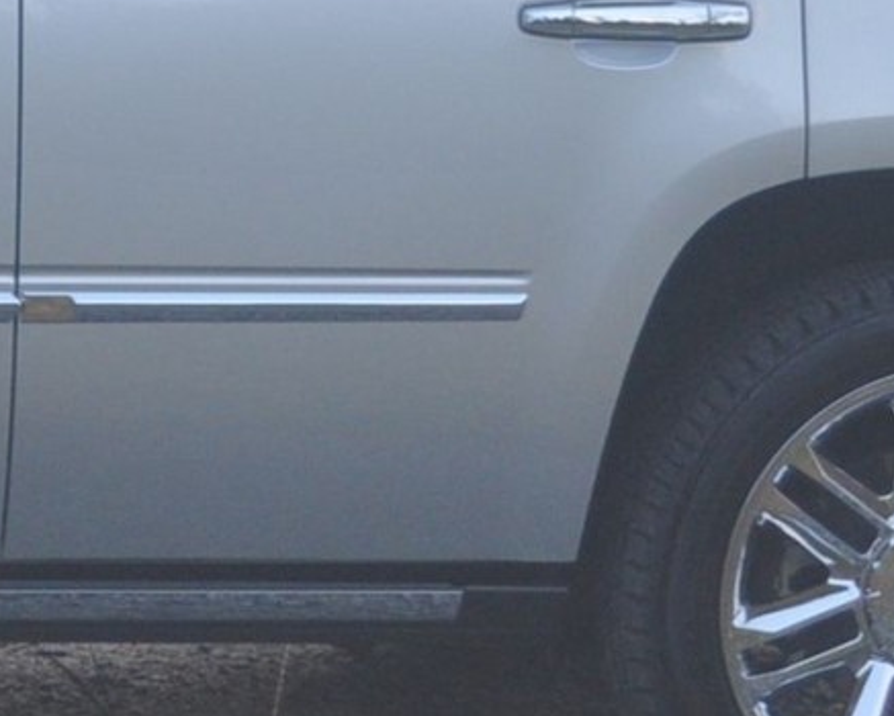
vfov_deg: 7.4
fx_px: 5532
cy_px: -21
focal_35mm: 209
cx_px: -18
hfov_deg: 9.2
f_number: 4.2
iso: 500
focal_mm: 26
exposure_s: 1/60
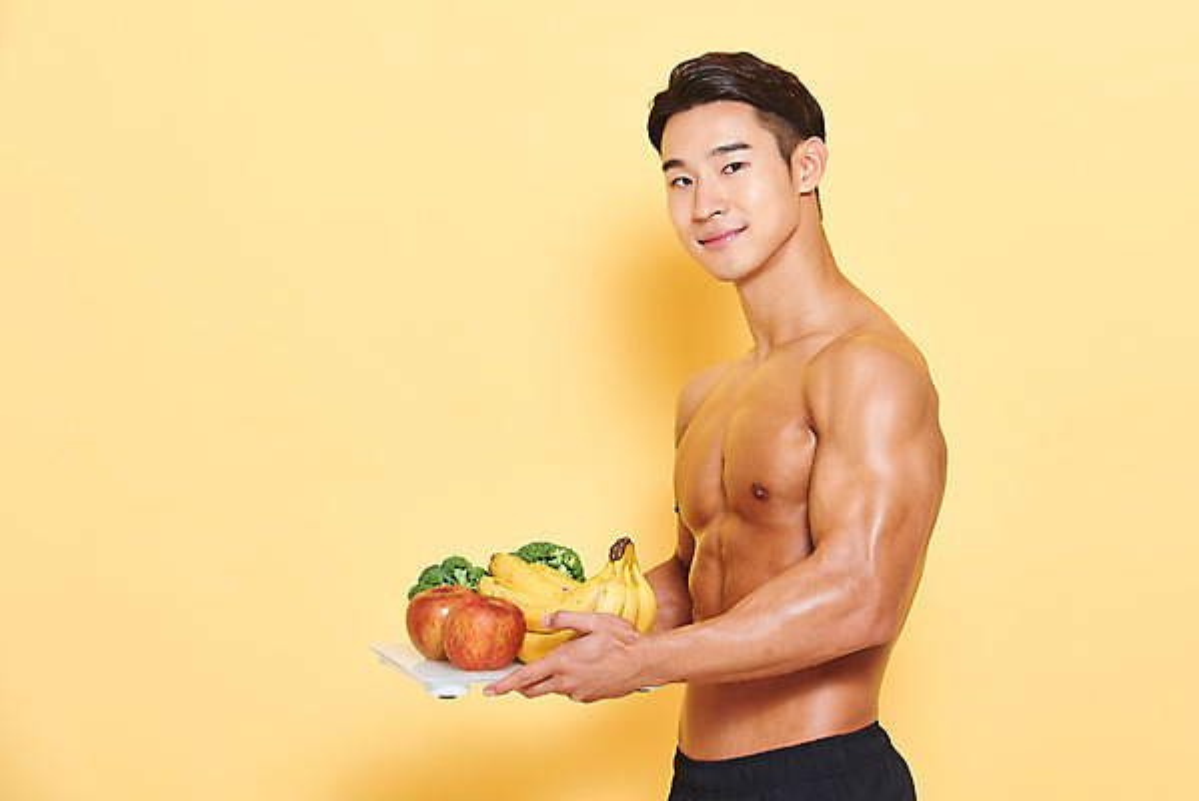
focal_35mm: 170
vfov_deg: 8.1
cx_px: 600
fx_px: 5664
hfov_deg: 12.1
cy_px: 400
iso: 100
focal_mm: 170
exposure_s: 1/125
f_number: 11
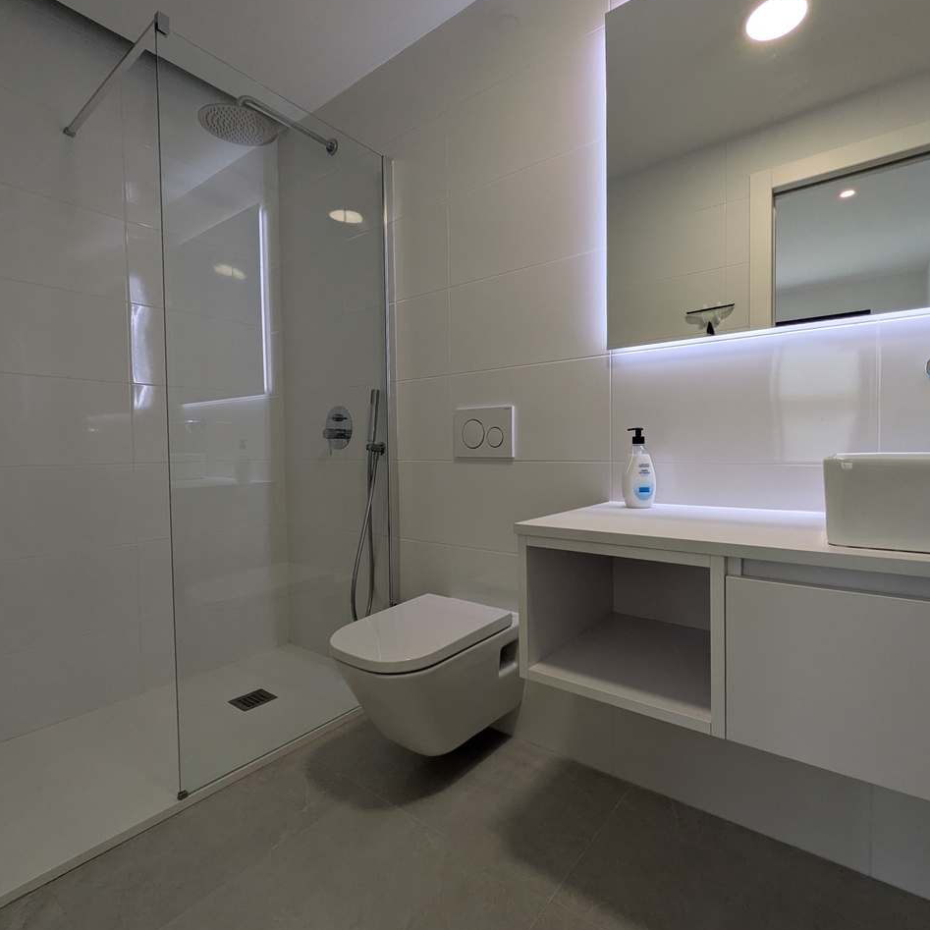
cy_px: 465
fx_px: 517
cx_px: 509
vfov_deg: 84.0
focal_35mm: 17
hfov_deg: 83.7
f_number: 2.2
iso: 60
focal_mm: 1.83
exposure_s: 1/100
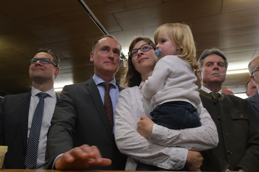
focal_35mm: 30
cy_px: 86
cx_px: 130
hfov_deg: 61.9
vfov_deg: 43.6
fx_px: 216
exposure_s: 1/80
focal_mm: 20
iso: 2500
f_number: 7.1
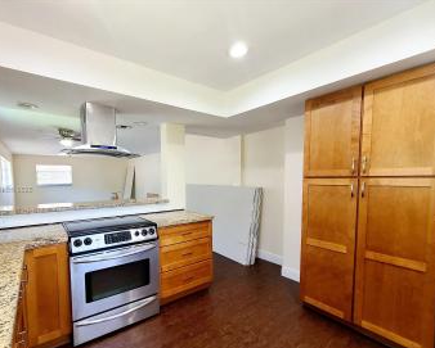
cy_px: 190
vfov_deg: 83.9
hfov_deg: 96.1
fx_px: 193
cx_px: 187
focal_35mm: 15
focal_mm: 2.2
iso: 250
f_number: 2.2
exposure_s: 1/60.2
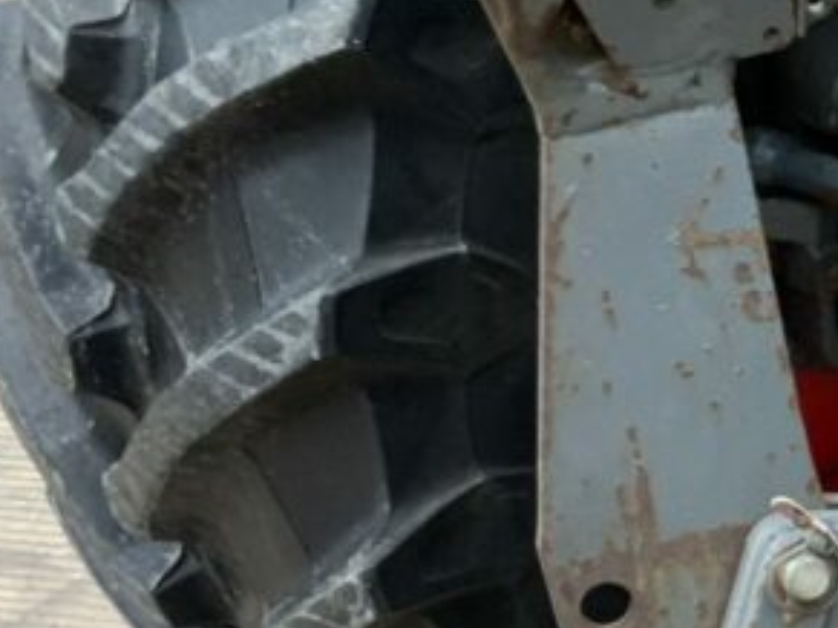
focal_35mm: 102
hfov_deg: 17.2
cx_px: 1293
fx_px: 2468
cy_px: 637
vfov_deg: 14.3
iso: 50
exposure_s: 1/122
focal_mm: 3
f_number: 1.8
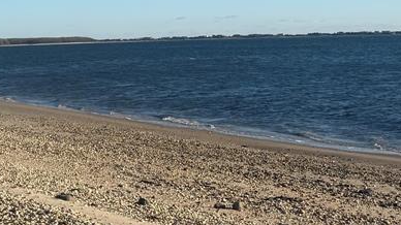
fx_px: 733
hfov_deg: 30.5
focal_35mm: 69
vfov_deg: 17.3
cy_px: 48
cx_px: 240
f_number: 1.78
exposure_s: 1/5319
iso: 80
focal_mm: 6.76
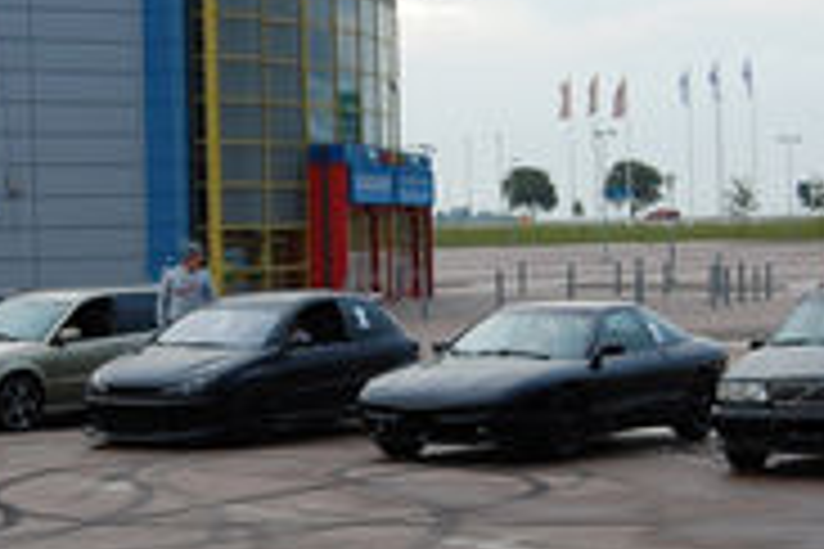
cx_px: 441
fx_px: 2403
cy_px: 346
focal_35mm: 105
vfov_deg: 13.0
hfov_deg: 19.5
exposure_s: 1/125
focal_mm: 20
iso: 280
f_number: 5.6
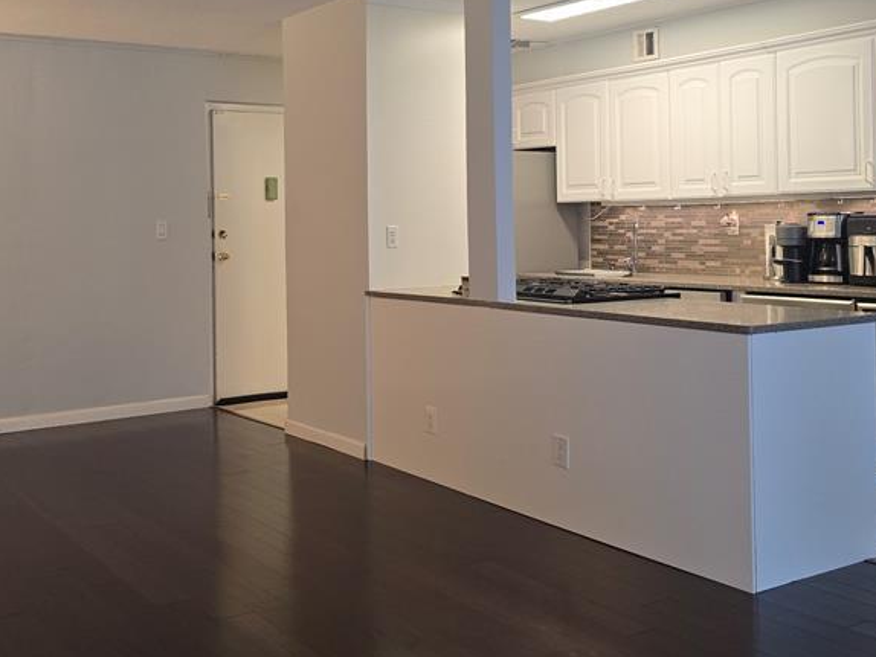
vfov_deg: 34.7
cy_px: 200
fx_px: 1038
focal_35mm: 41
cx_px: 288
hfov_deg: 45.0
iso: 125
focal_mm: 6.3
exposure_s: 1/120
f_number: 1.7
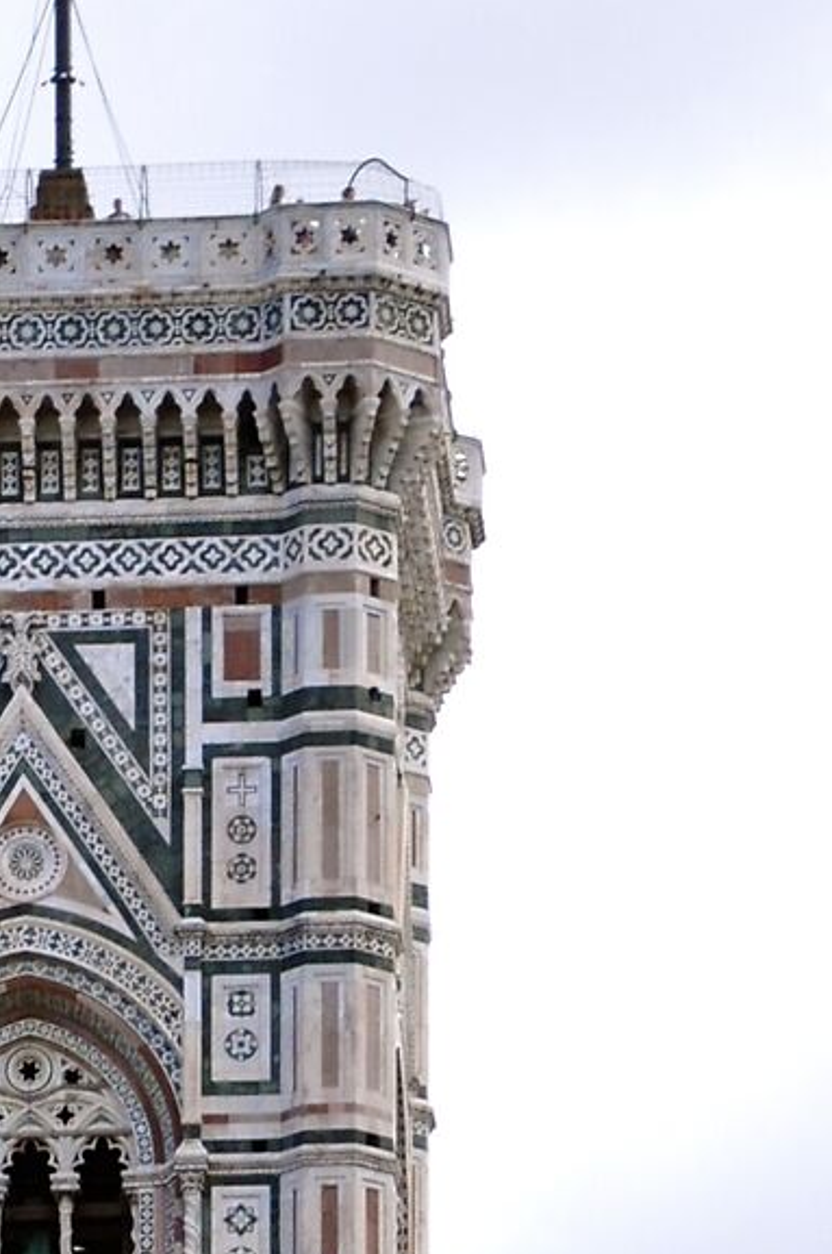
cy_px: 2425
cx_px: -43
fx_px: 12586
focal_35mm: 362
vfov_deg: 5.6
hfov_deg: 3.8
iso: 400
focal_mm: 58
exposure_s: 1/800
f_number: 8
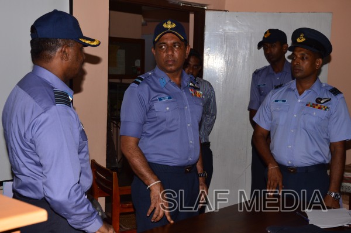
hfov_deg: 37.9
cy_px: 116
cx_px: 176
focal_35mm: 52
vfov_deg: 25.7
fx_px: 511
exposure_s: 1/200
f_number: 5.6
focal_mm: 35
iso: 400
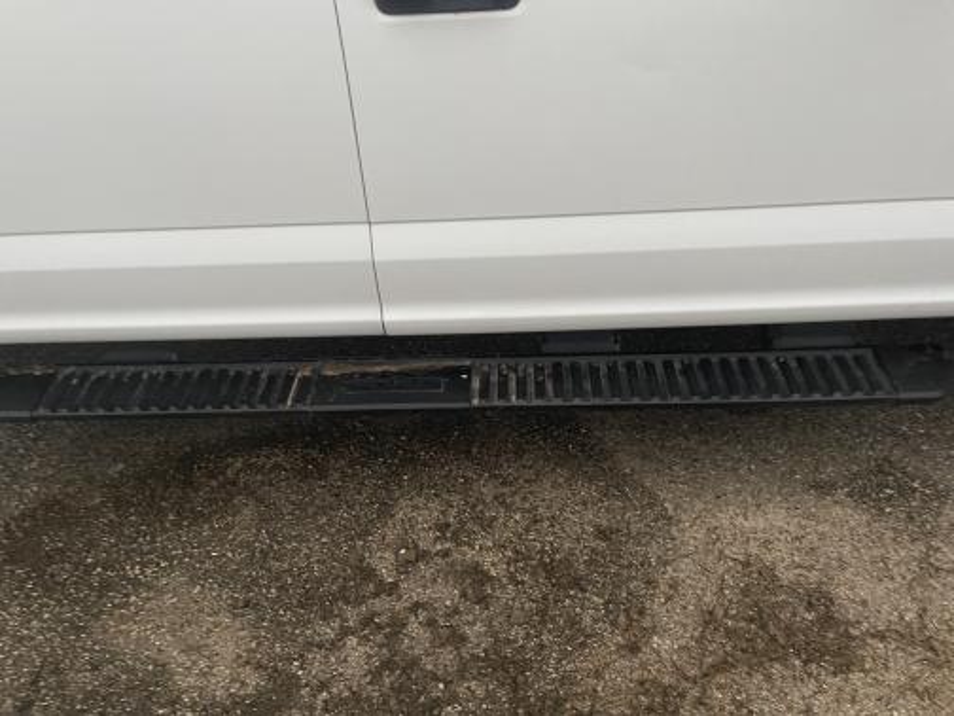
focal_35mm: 26
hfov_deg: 67.3
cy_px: 358
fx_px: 717
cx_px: 477
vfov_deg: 53.1
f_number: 1.6
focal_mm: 5.1
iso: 500
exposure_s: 1/30
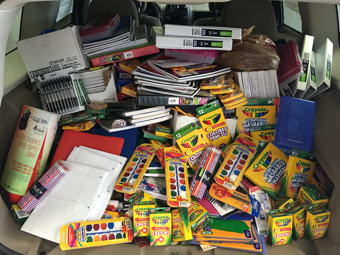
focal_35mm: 29
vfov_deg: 48.2
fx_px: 285
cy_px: 128
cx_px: 170
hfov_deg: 61.7
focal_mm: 4.15
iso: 64
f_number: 2.2
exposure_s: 1/15
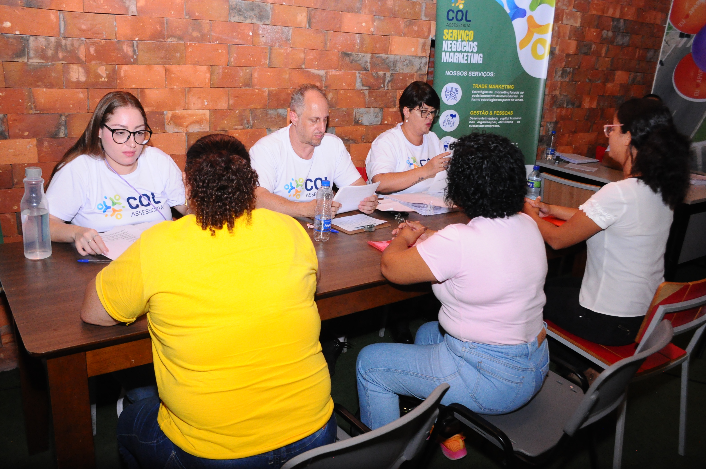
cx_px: 353
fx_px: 588
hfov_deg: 62.0
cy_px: 234
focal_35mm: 30
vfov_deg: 43.5
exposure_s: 1/250
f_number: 6.3
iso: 2000
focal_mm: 20
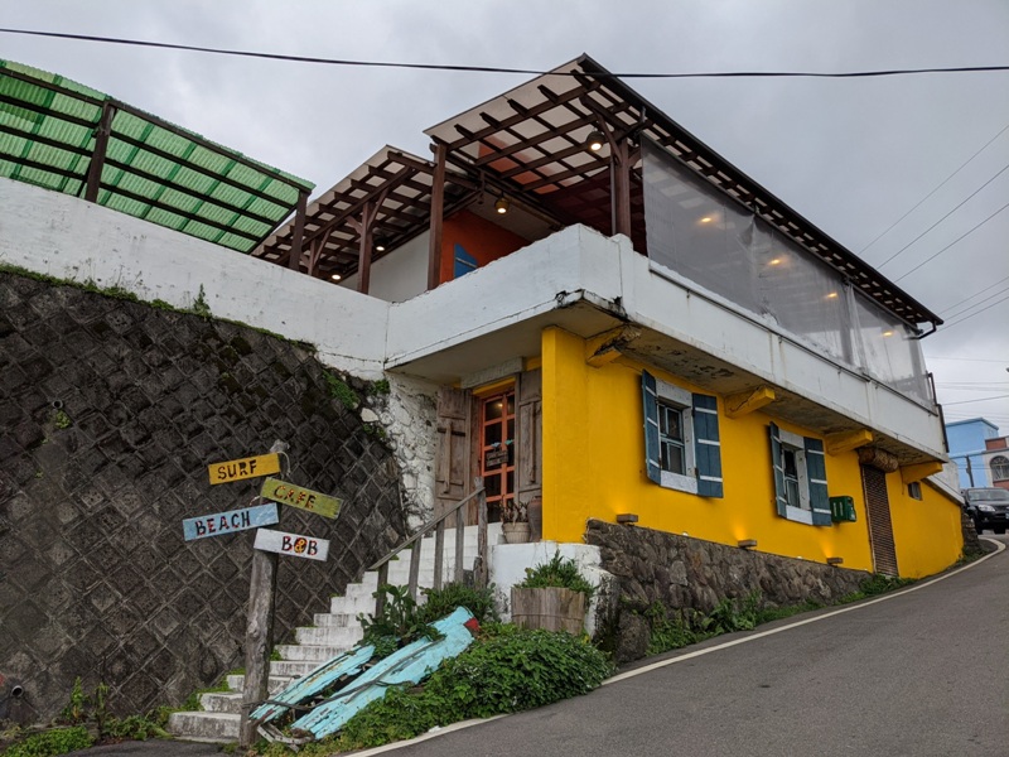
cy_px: 378
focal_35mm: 27
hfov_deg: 65.3
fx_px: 787
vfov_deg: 51.4
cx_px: 504
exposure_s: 1/731
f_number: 1.73
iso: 55
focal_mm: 4.38
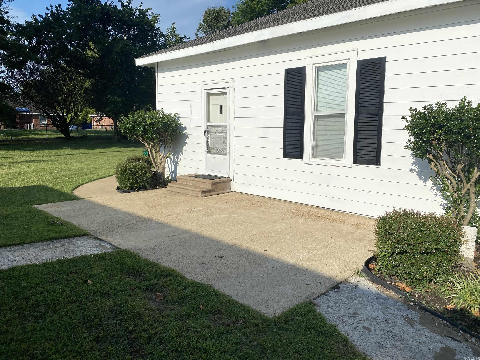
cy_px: 180
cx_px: 240
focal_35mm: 26
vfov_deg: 53.1
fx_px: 361
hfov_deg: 67.3
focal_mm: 4.25
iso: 32
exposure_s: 1/5747
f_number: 1.8
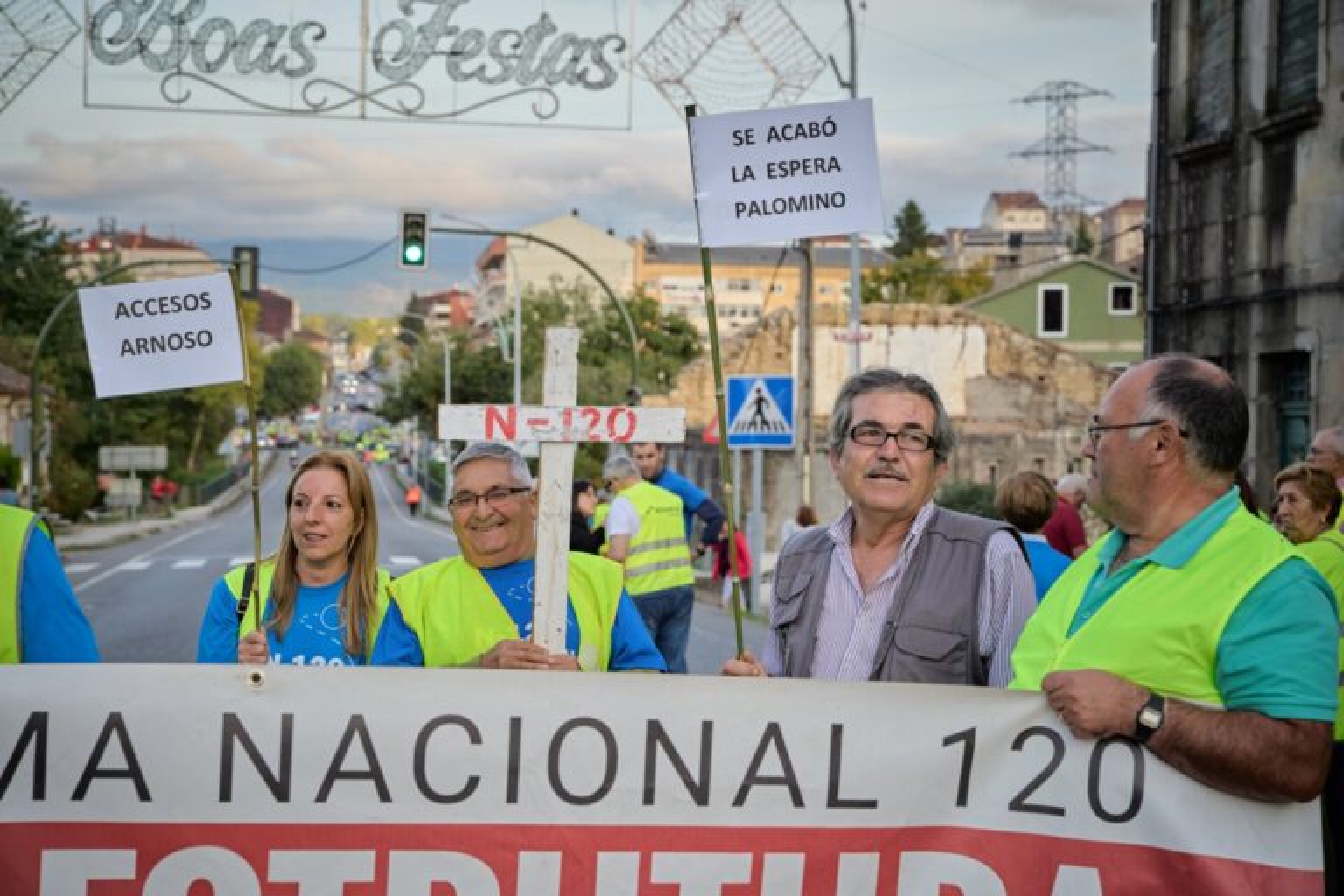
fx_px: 2800
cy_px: 448
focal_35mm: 75
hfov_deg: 27.0
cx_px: 672
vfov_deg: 18.2
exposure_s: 1/200
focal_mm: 75
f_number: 6.3
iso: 400
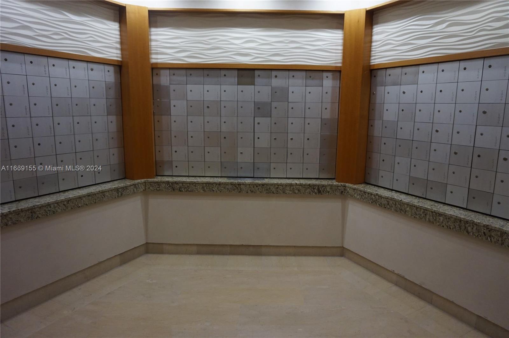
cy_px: 169
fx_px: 339
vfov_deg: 53.0
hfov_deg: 73.8
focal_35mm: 24
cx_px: 254
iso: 1250
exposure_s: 1/160
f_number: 4
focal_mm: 16
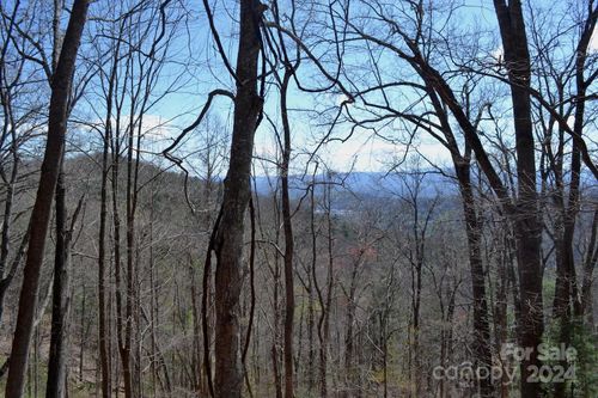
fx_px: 448
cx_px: 299
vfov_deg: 47.9
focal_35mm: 27
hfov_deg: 67.4
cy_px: 199
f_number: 7.1
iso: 100
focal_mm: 18
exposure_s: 1/200
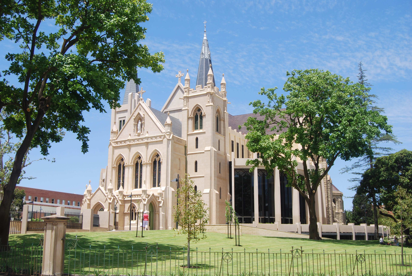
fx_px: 447
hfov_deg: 49.5
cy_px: 138
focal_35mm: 39
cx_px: 206
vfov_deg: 34.3
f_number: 8
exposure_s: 1/250
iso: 100
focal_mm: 26
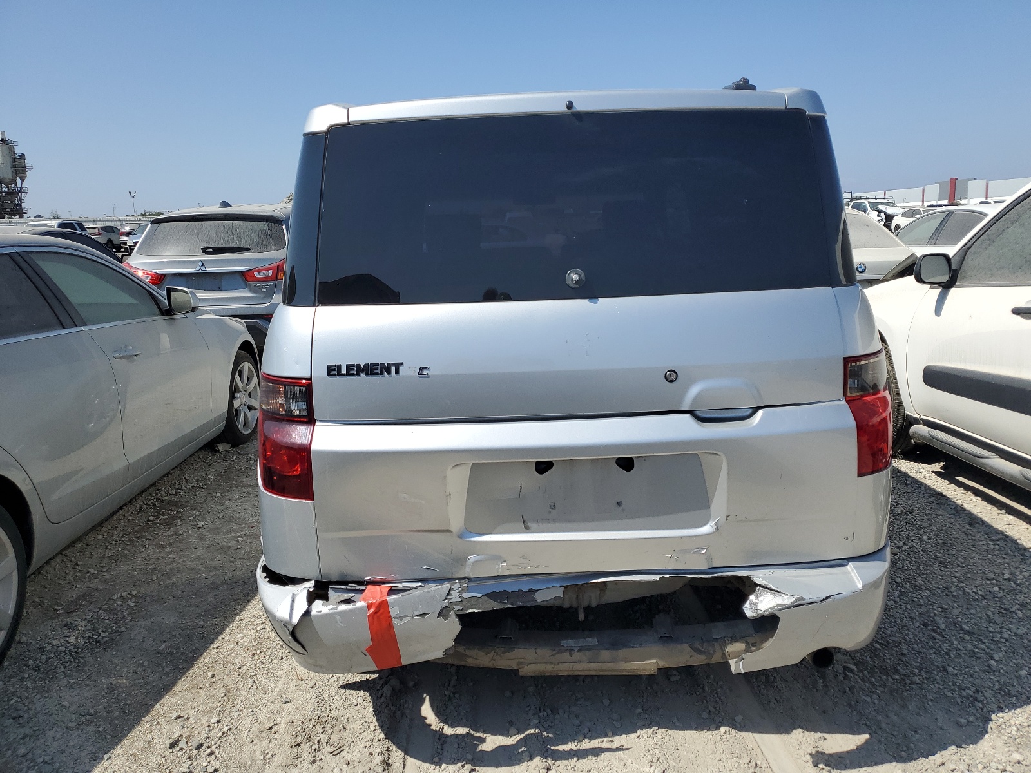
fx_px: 774
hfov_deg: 67.3
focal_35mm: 26
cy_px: 386
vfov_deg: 53.1
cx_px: 516
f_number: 1.5
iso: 50
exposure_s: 1/5000
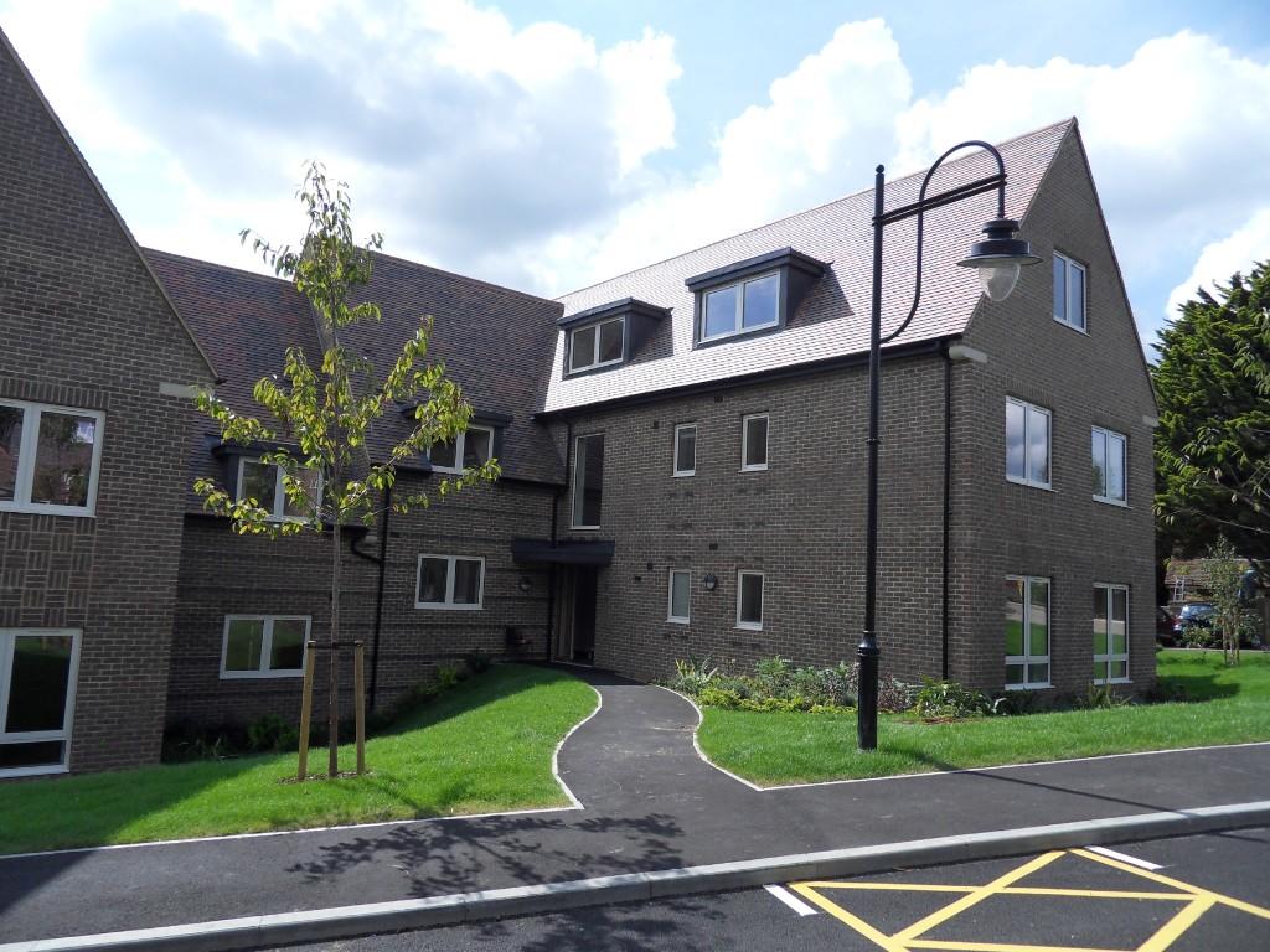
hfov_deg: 71.6
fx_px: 881
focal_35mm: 24
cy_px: 476
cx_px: 635
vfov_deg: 56.8
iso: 80
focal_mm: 4.2
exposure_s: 1/250
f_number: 7.5
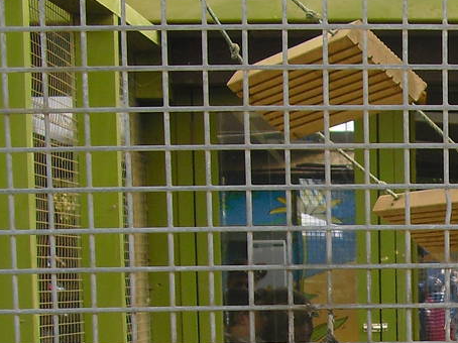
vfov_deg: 11.2
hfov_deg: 14.7
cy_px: 501
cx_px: 625
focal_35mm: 127
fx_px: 1679
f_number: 3.1
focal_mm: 6.3
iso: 100
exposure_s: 1/125
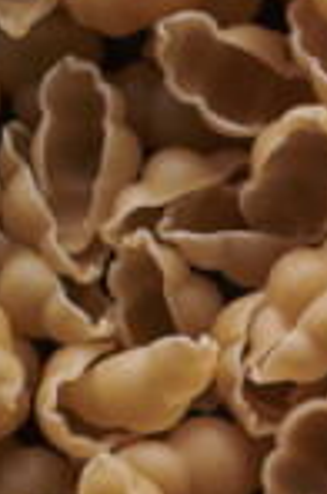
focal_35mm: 271
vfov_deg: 7.5
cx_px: 1311
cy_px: 708
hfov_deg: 4.6
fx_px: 3709
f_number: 8
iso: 160
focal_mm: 50
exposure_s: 1/100
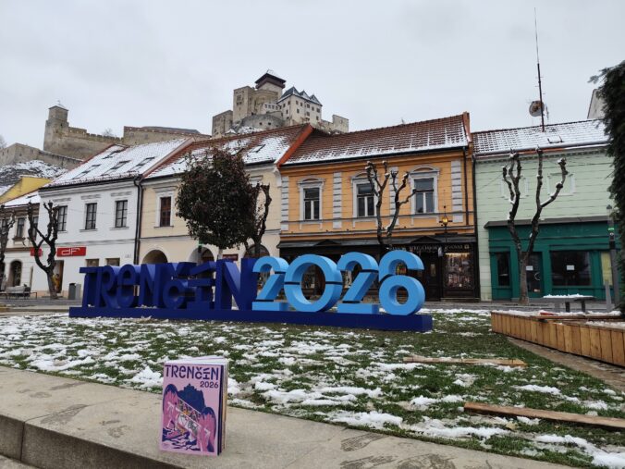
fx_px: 415
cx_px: 312
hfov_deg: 73.9
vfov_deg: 58.9
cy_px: 234
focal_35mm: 23
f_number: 1.65
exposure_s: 1/231
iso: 50
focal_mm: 6.19
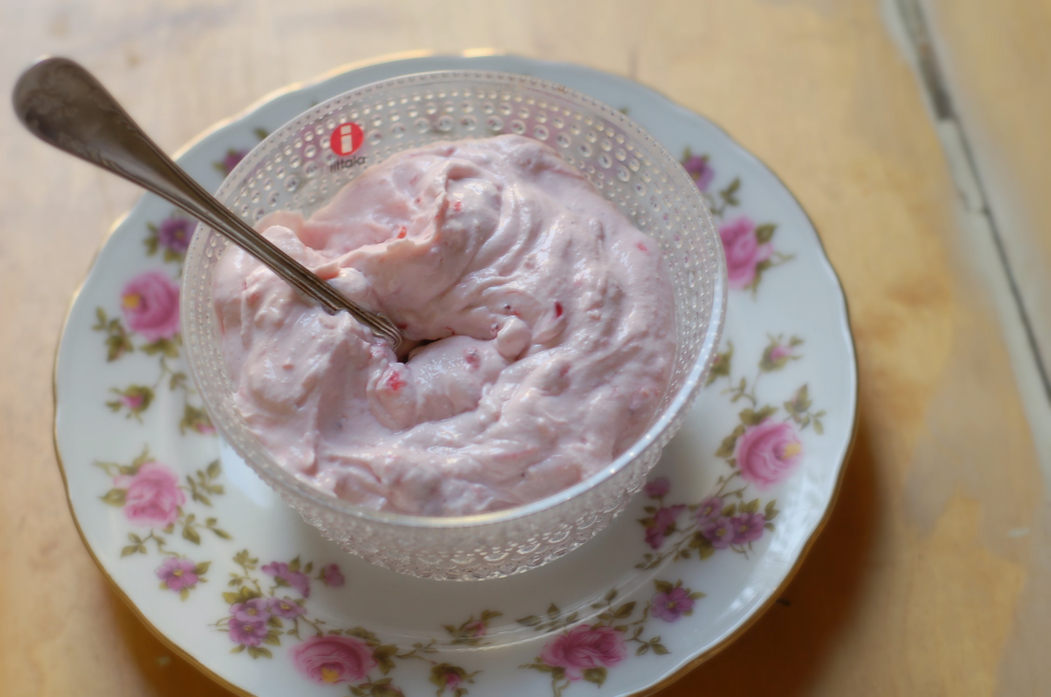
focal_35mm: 75
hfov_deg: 27.0
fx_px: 2186
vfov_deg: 18.1
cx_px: 526
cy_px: 348
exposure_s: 1/50
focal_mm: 50
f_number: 2.8
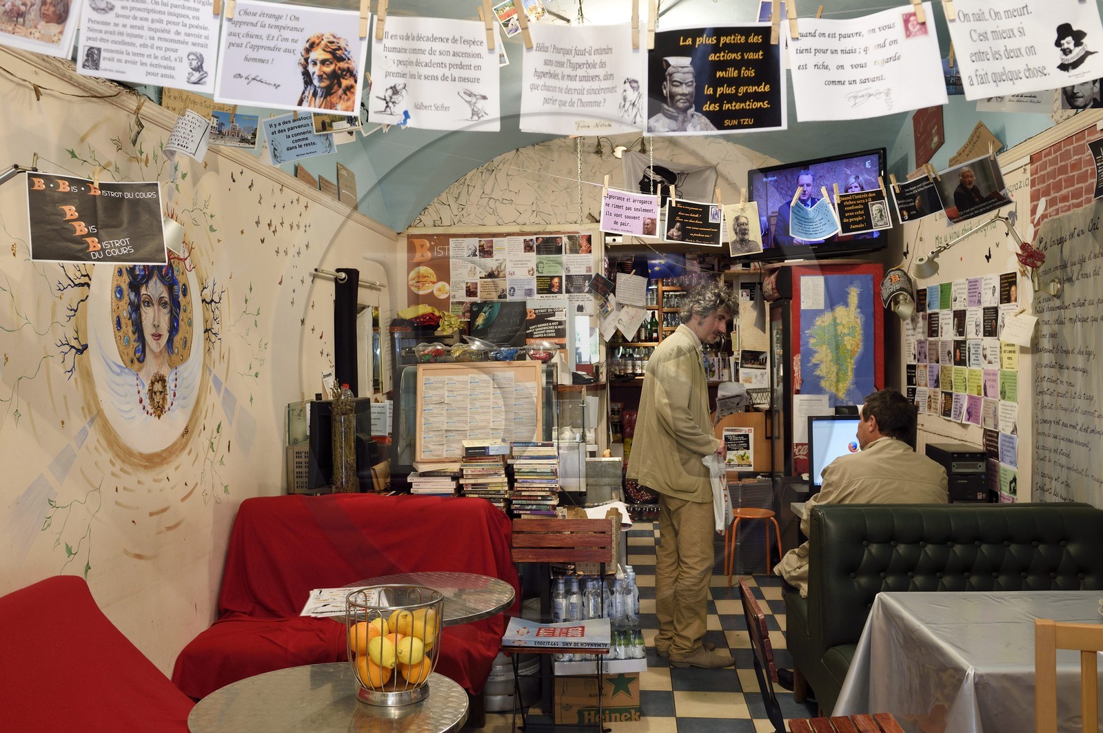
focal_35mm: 31
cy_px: 366
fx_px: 949
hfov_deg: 60.3
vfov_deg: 42.3
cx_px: 552
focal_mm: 31
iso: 800
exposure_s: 1/30
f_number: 7.1
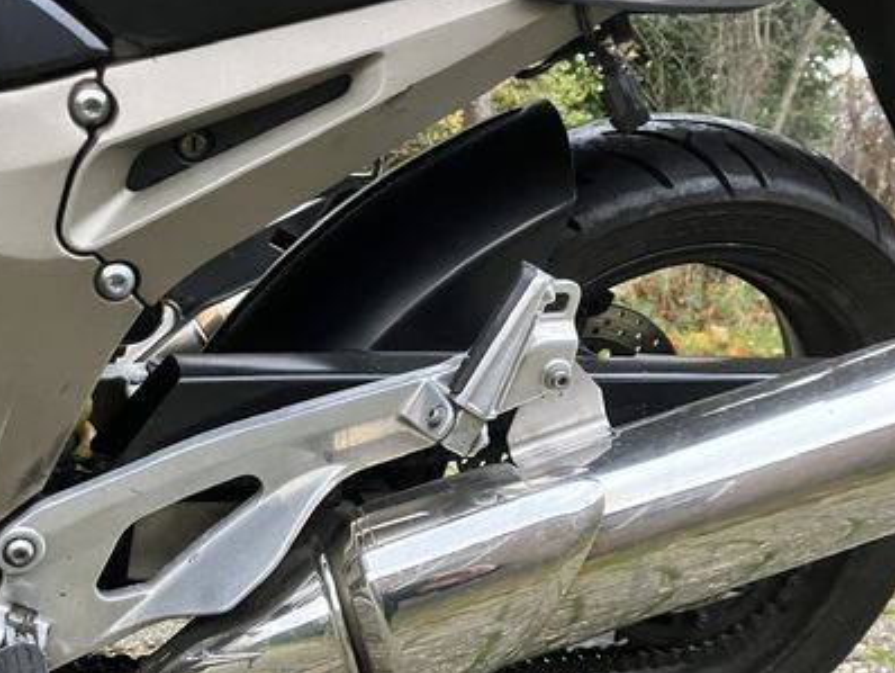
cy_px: 313
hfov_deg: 41.9
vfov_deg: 32.2
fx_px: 1164
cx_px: 362
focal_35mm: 45
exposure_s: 1/30
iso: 500
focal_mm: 3.99
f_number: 1.8
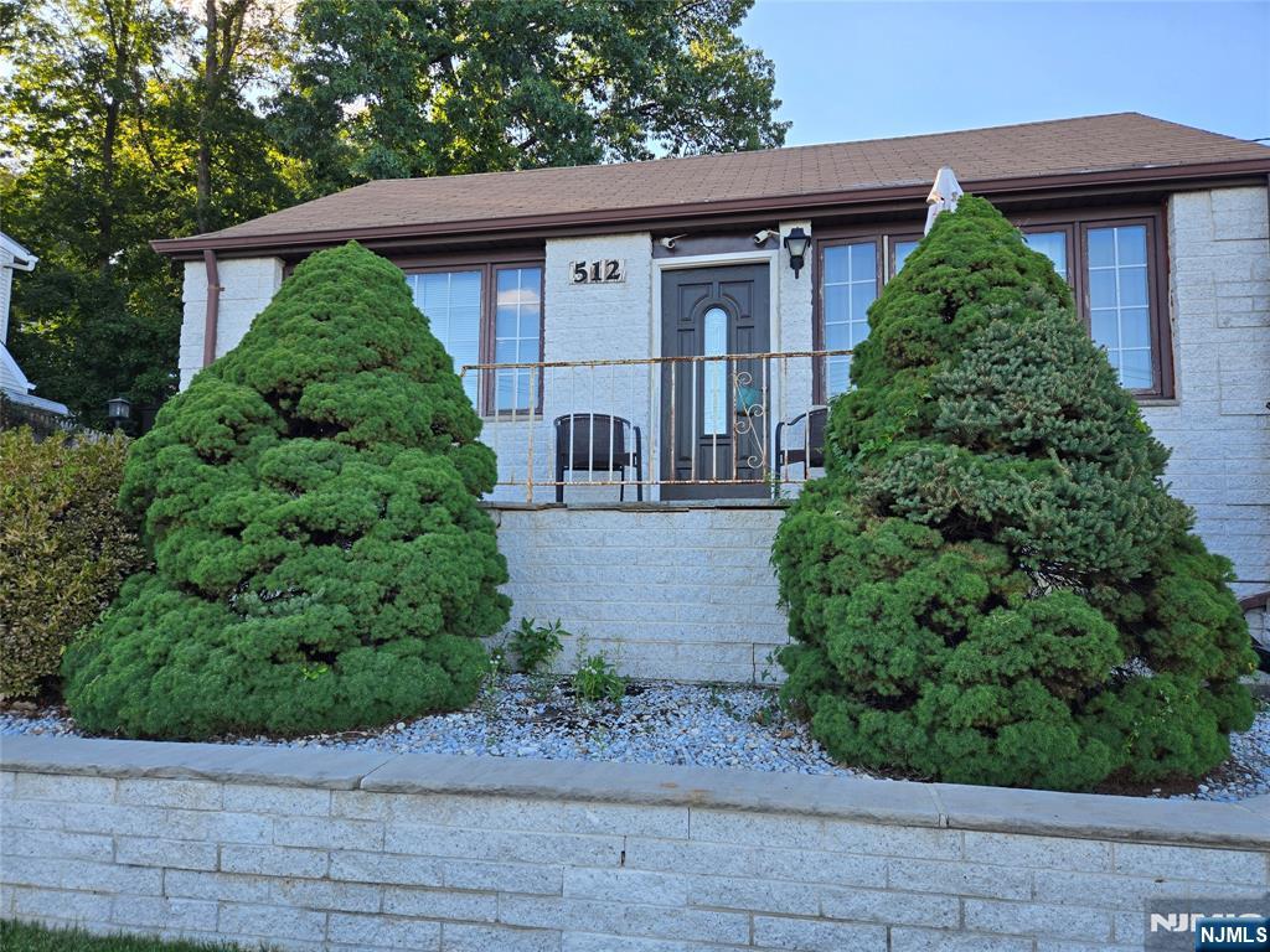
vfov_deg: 58.9
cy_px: 476
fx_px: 844
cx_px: 635
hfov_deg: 73.9
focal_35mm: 23
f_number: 1.8
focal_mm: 5.4
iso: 80
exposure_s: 1/1027
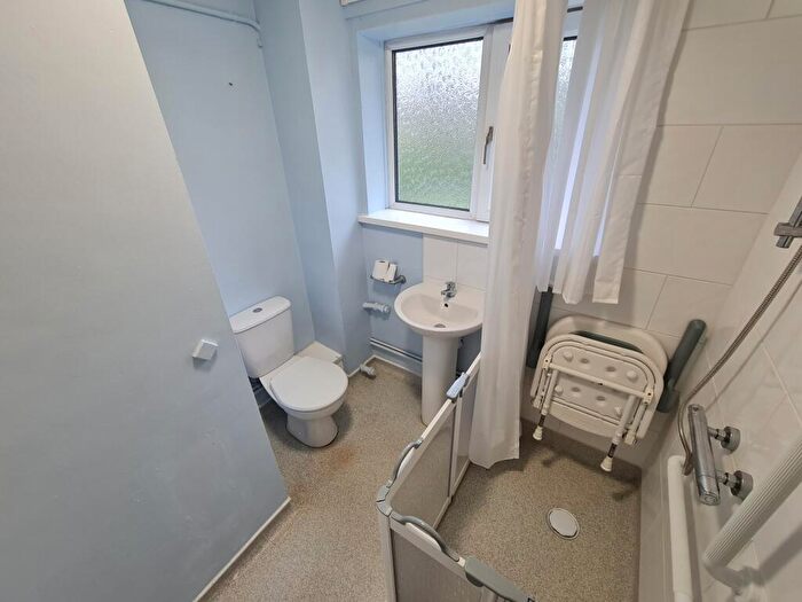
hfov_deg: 106.2
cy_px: 301
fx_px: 301
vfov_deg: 89.9
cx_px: 401
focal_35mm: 13
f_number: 2.2
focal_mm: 2.2
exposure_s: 1/50
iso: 80
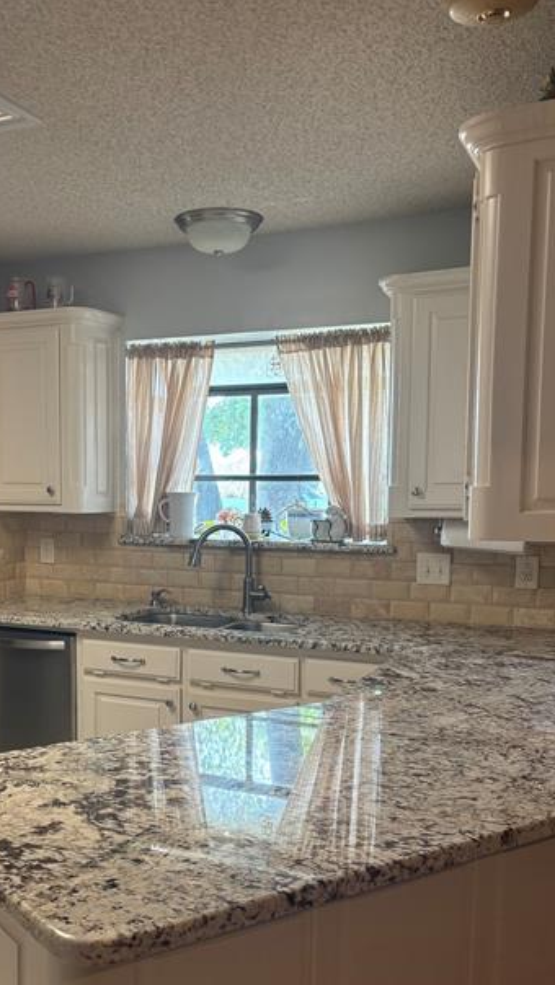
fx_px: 941
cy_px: 599
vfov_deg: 54.8
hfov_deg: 32.5
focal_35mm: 36
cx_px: 166
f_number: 1.6
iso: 100
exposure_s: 1/60
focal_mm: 5.96
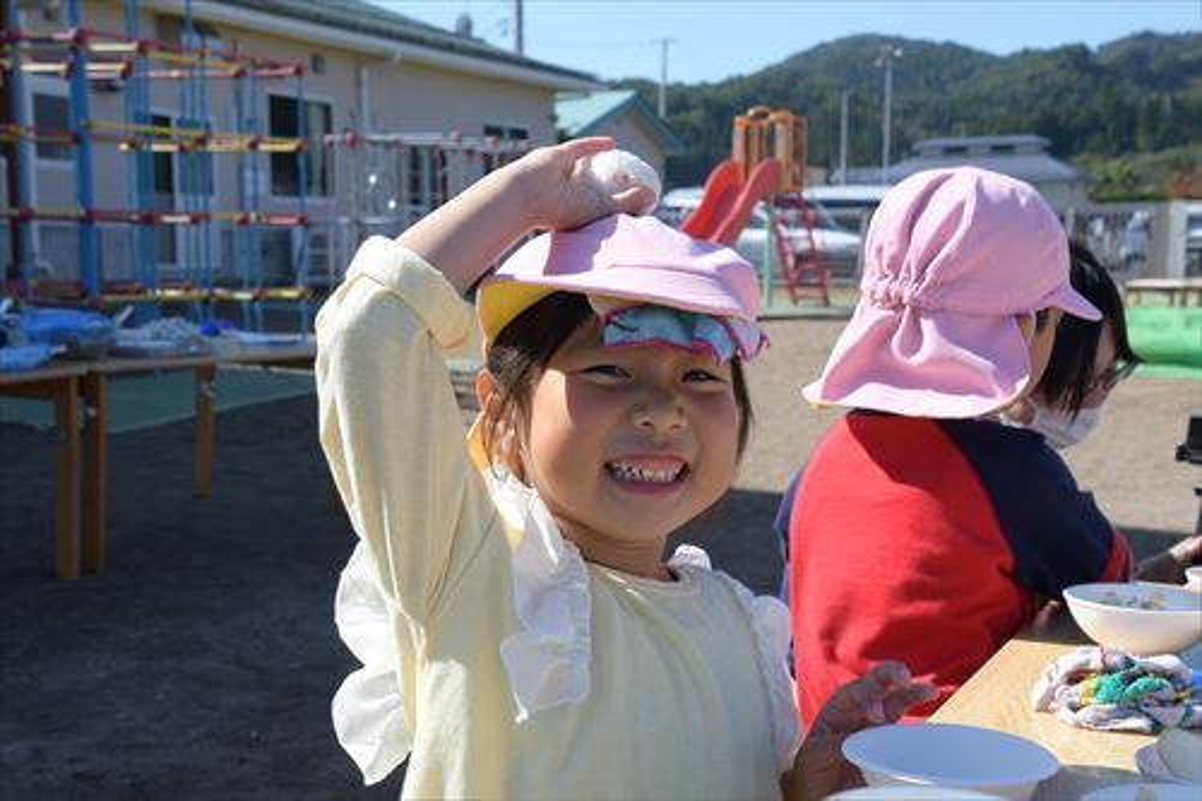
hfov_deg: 41.1
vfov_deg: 28.1
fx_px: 1602
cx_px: 601
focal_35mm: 48
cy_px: 400
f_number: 10
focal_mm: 32
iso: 250
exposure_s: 1/400
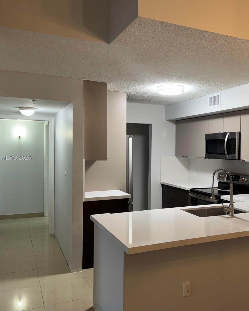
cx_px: 159
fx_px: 295
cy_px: 158
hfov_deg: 45.3
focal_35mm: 32
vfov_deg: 55.7
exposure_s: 1/120
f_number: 1.78
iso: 200
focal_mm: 6.76
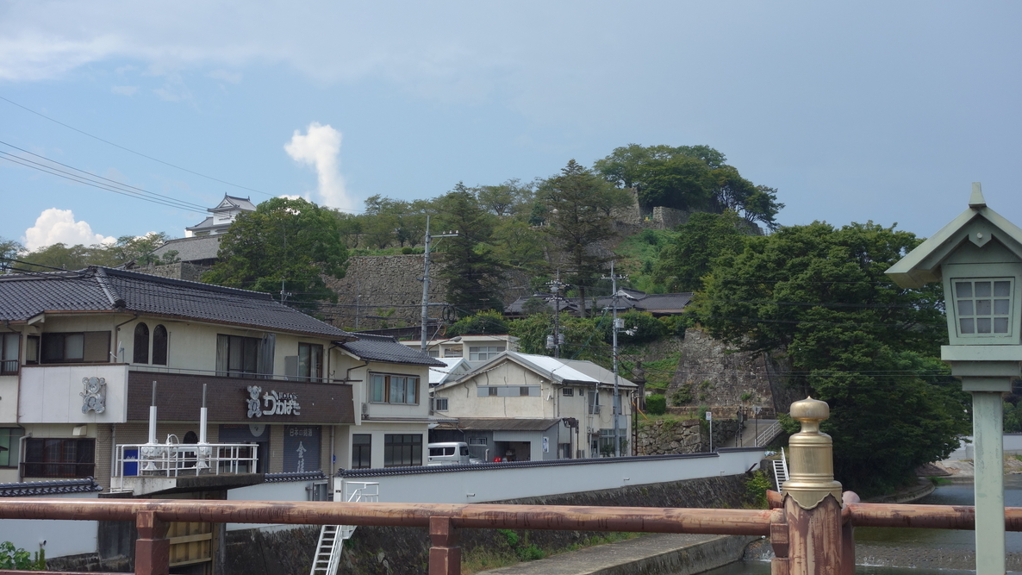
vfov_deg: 22.6
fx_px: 1436
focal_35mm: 53
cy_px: 241
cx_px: 507
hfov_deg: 39.2
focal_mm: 18.66
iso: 125
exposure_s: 1/320
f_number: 5.6
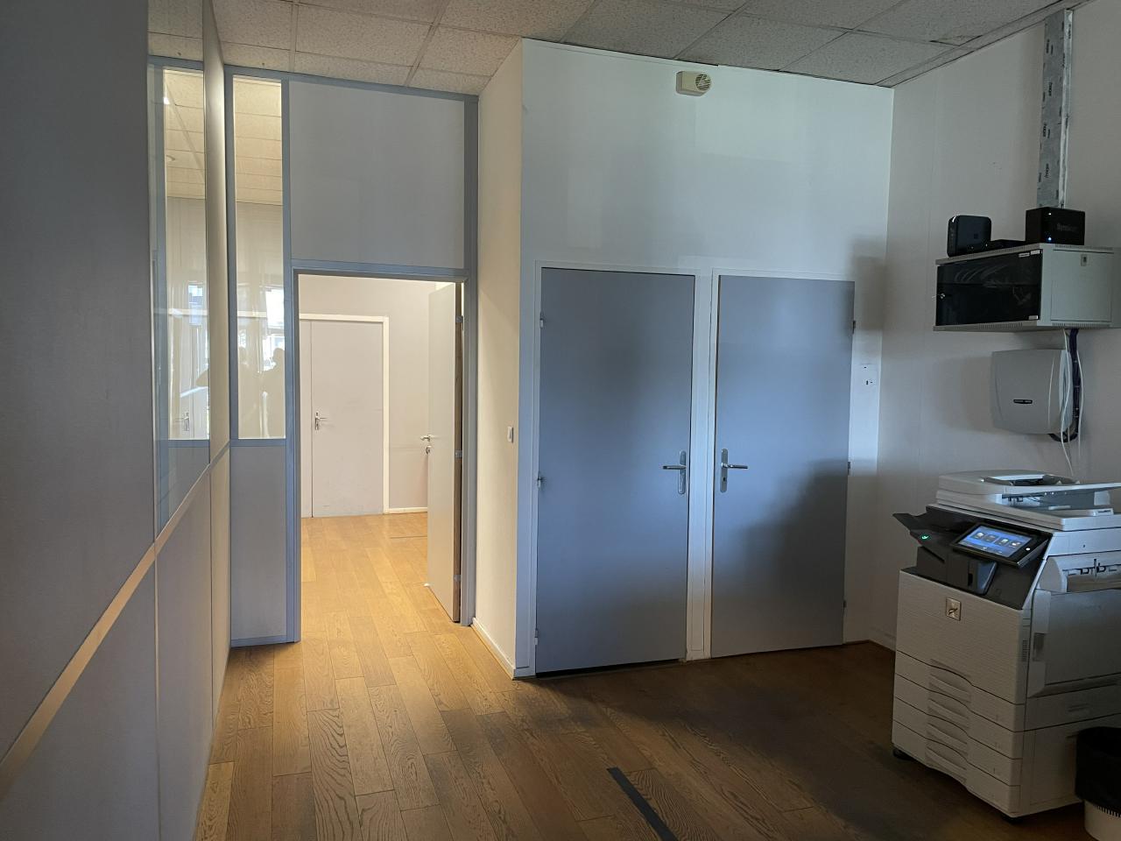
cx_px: 560
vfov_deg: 53.1
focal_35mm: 26
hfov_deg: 67.3
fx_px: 842
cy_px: 420
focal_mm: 4.2
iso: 200
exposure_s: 1/50
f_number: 1.6
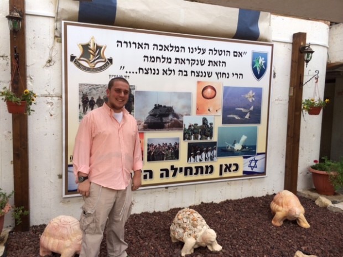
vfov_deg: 46.8
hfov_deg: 60.0
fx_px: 297
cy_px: 128
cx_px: 172
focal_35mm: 30
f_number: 2.2
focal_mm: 4.12
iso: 32
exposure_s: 1/684
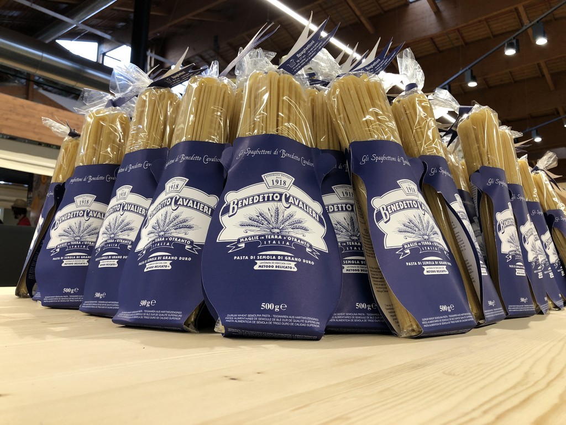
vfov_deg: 49.7
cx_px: 283
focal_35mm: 28
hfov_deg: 63.4
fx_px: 458
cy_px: 212
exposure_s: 1/25
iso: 40
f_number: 1.8
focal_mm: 3.99
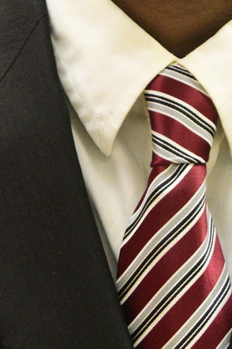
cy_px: -50
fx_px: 3908
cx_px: 167
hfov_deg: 3.4
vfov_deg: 5.1
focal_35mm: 404
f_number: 8
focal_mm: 120
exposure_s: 1/80
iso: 6400
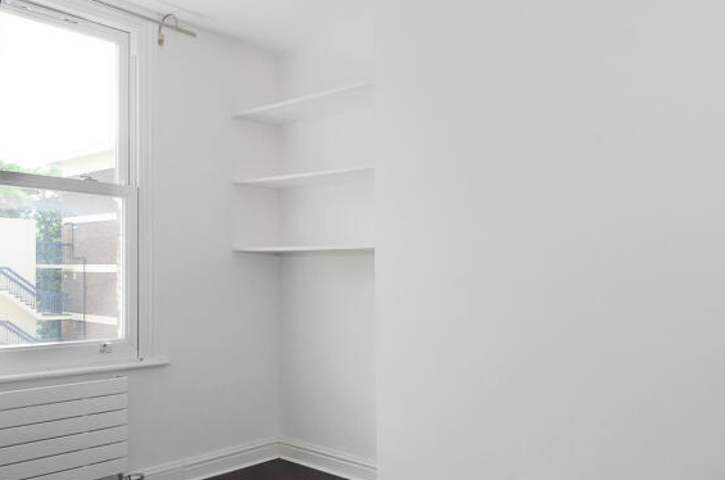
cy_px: 285
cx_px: 436
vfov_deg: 43.3
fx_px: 601
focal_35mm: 30
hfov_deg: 61.6
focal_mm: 11
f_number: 14
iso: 250
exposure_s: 1/15
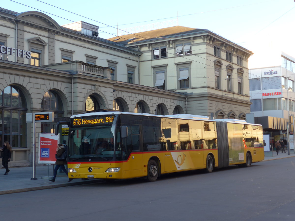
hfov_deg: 34.9
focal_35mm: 55
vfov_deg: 26.6
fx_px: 469
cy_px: 110
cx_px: 148
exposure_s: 1/125
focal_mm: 11.3
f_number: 3.4
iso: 80
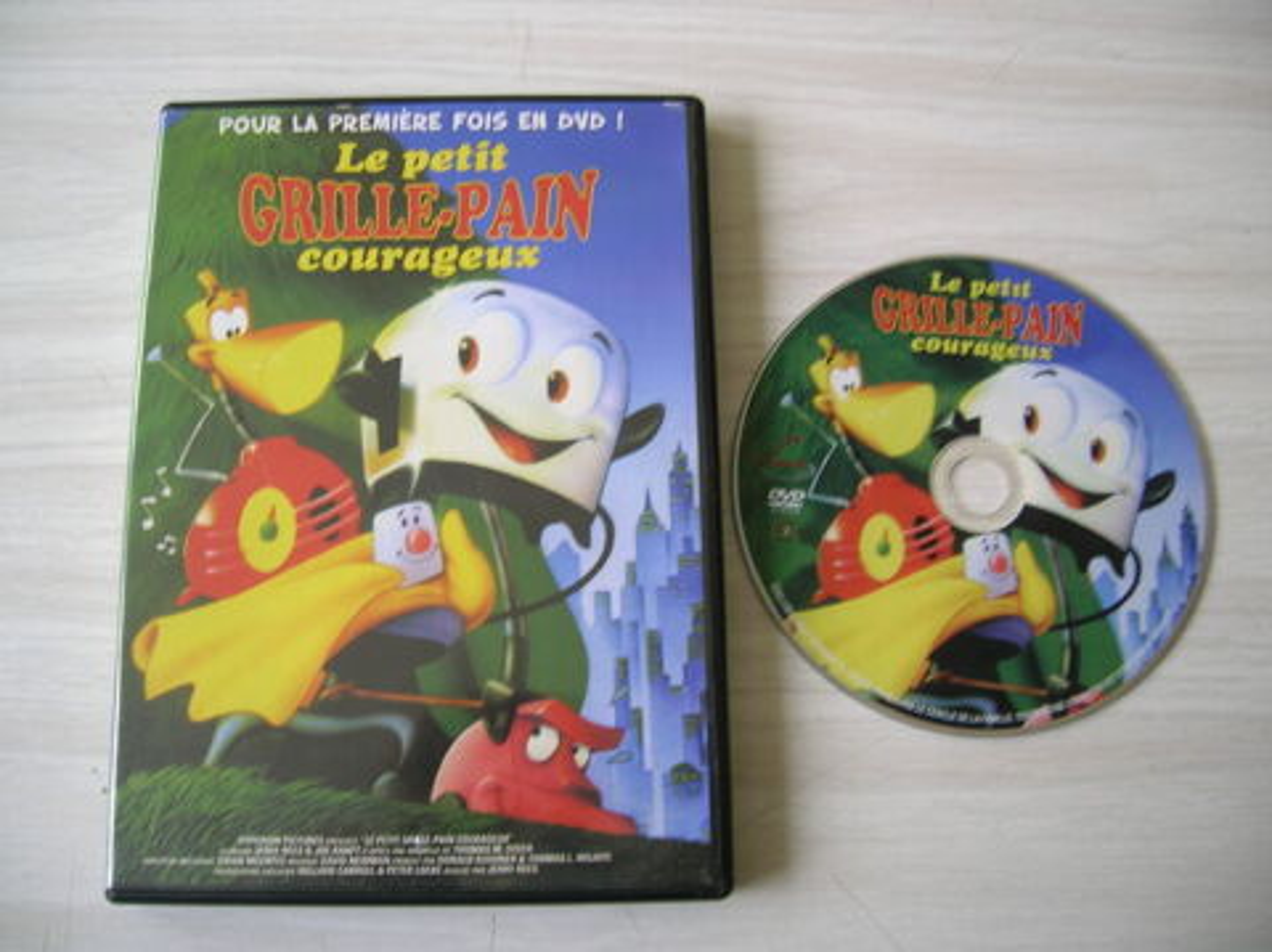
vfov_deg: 41.7
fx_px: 1248
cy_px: 476
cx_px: 636
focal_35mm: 34
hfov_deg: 54.0
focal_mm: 5.7
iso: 50
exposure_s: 1/10.4
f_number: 2.9
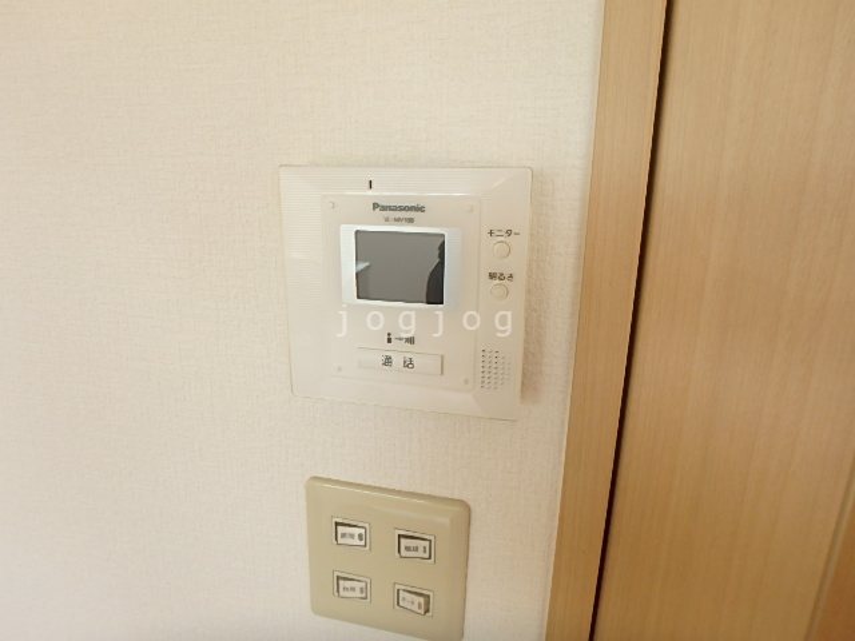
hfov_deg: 79.0
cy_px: 320
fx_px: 519
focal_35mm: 21
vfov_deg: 63.4
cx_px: 428
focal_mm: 3.7
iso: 160
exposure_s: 1/60
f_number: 3.5
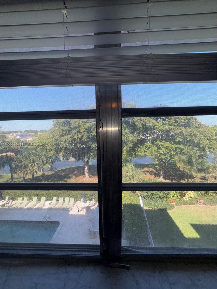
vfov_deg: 102.1
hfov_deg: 85.7
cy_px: 144
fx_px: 117
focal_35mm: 14
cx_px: 108
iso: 16
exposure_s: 1/282
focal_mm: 2.22
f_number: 2.2
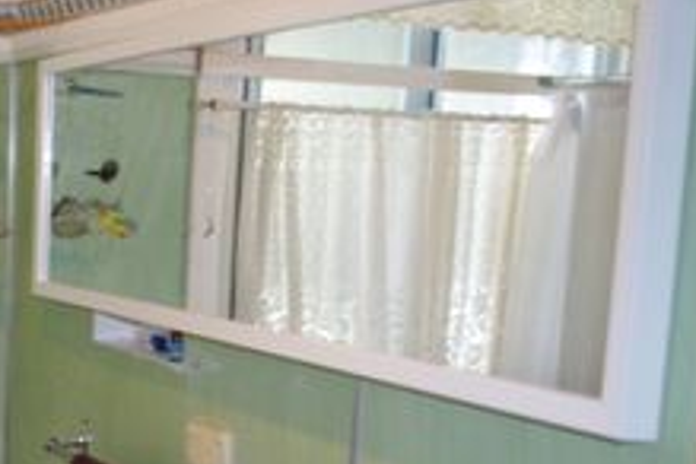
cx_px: -19
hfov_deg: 26.1
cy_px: 431
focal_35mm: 73
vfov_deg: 18.3
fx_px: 1411
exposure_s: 1/25
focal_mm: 23.13
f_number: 4
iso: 400
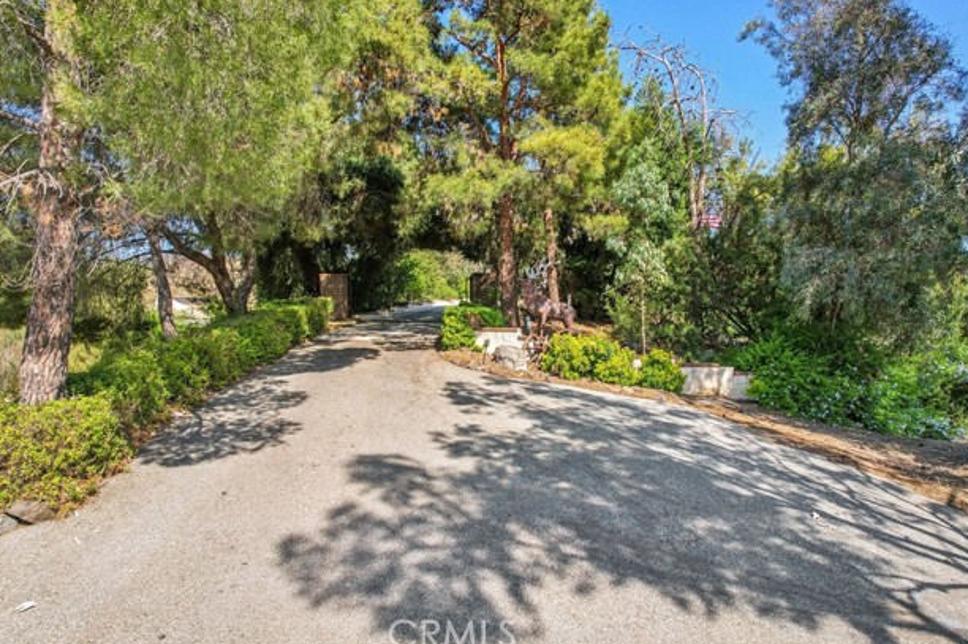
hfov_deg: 76.1
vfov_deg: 55.0
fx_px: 618
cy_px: 320
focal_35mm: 23
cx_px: 495
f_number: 2.8
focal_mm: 8.38
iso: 120
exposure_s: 1/1000
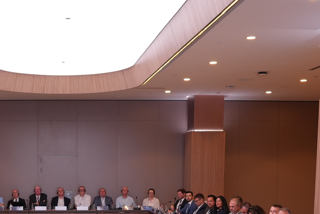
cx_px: 55
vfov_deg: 20.4
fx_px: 560
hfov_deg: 30.9
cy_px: 250
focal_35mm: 63
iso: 500
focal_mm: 16
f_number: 2.8
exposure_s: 1/250
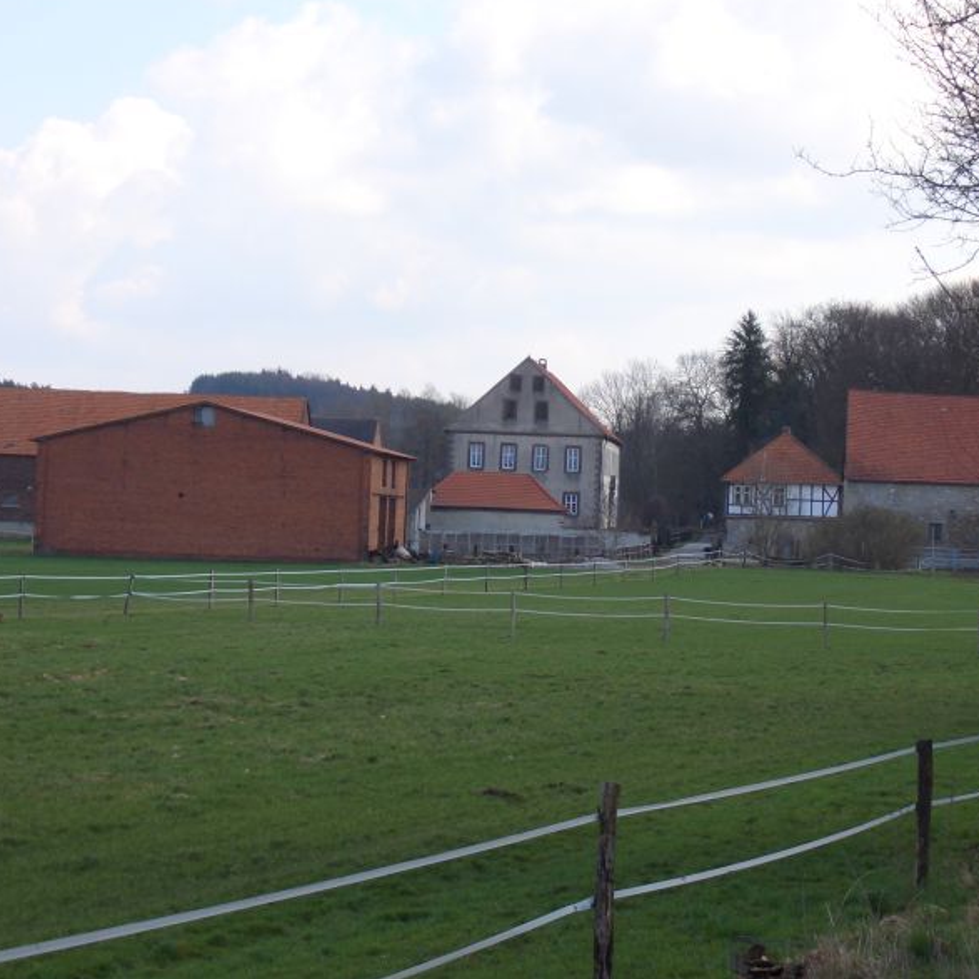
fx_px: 3392
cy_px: 482
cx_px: 524
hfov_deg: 16.4
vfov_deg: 16.4
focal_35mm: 106
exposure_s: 1/200
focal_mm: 14.6
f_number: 4.4
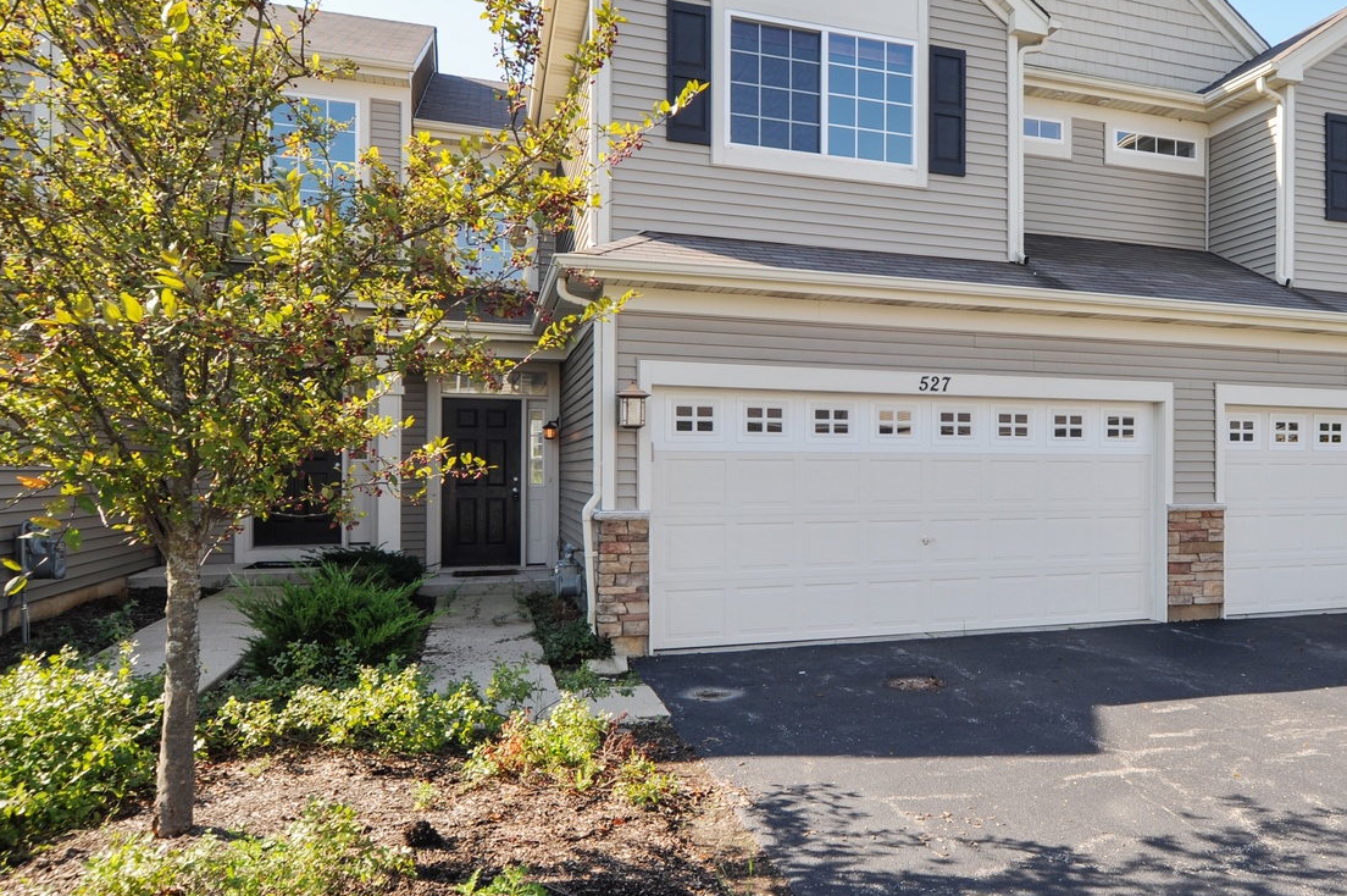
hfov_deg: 70.2
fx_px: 935
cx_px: 855
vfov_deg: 50.5
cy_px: 320
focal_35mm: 25
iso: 200
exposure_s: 1/160
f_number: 8
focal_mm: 17
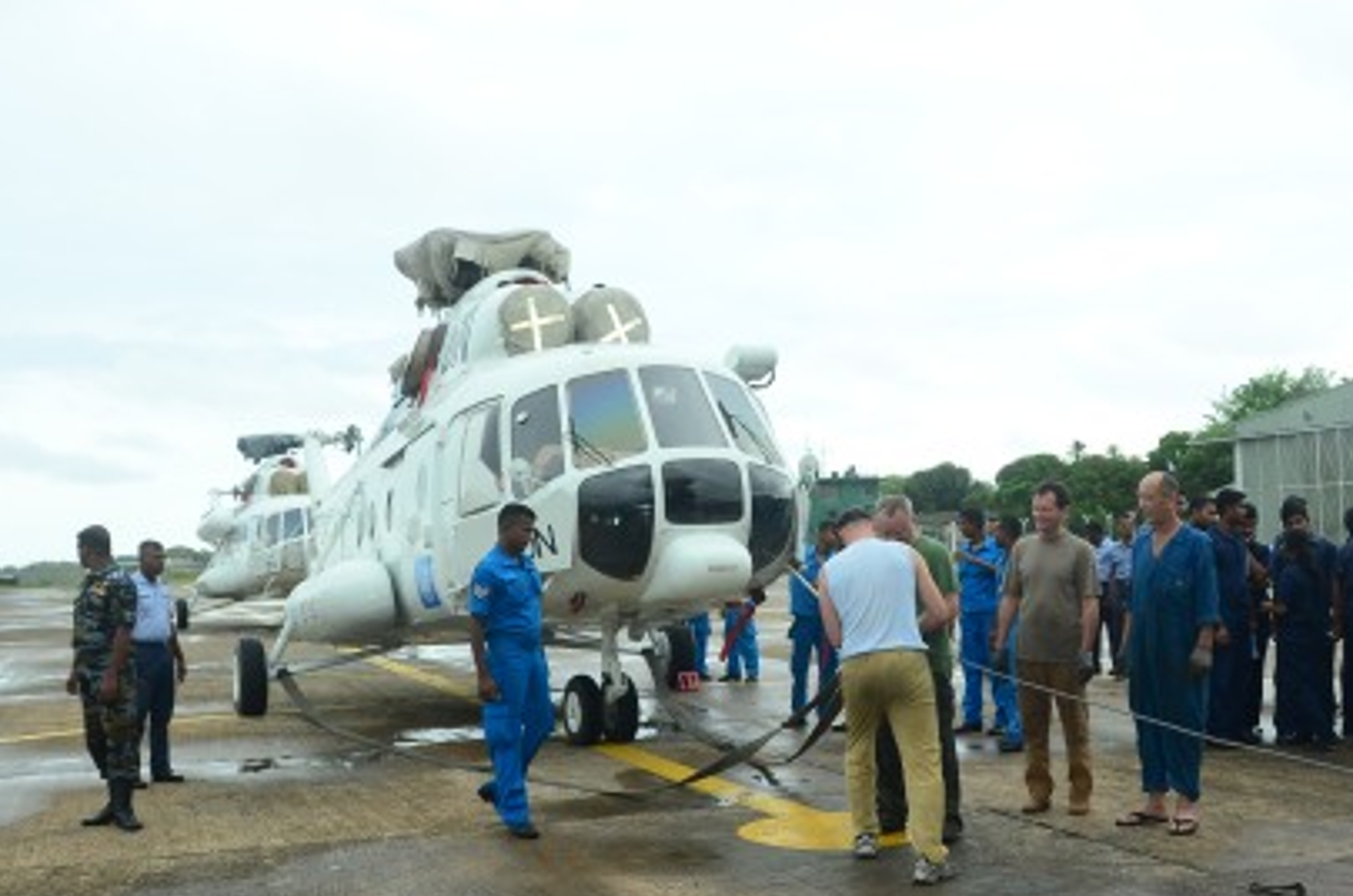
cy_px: 513
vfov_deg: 33.2
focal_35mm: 40
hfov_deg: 48.5
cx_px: 722
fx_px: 1500
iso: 200
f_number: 5.6
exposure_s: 1/200
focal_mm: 18
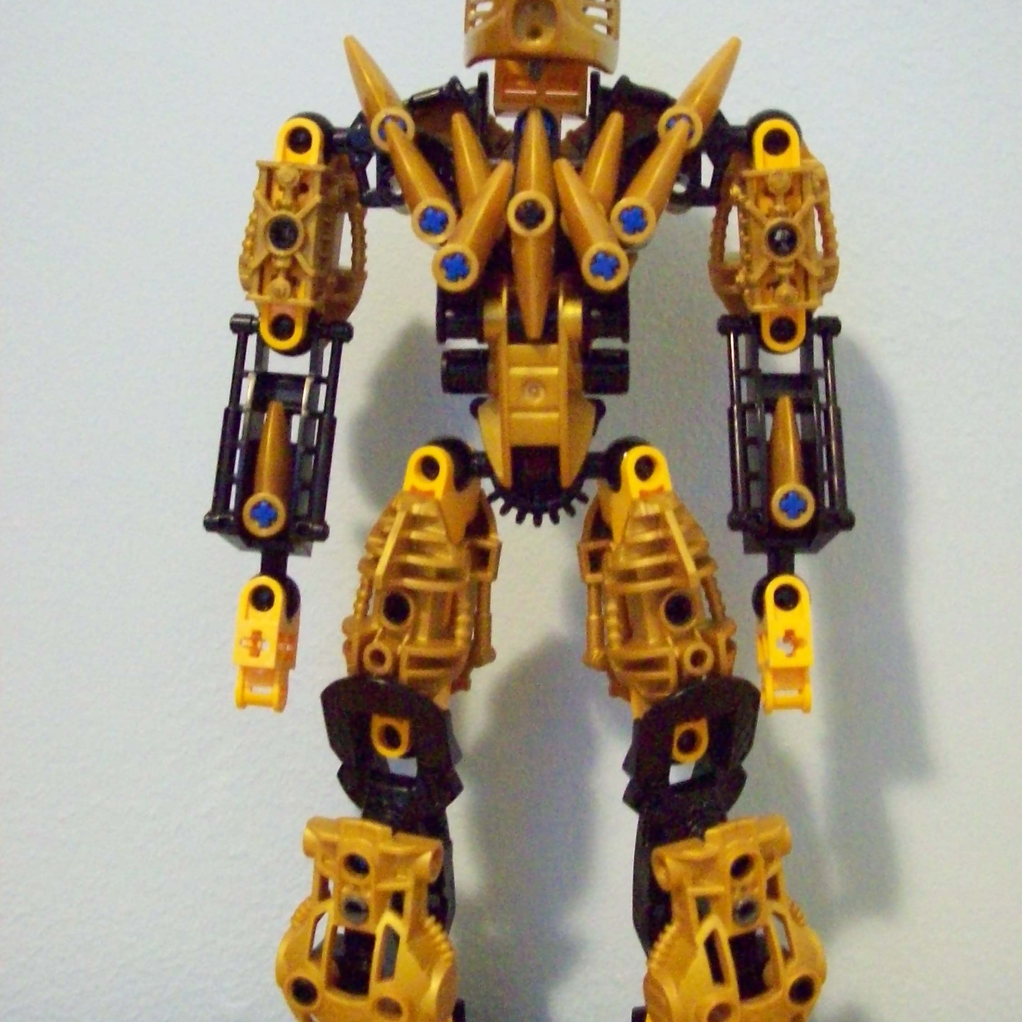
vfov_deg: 31.6
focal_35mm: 54
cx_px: 520
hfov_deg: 31.6
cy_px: 522
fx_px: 1804
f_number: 3
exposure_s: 1/8
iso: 800
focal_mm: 7.6
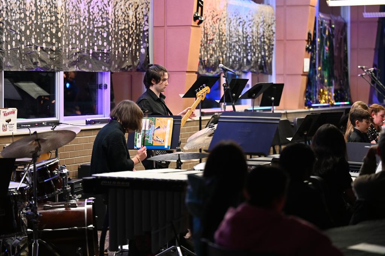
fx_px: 1058
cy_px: 128
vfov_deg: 13.8
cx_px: 192
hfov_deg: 20.6
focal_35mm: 99
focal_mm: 99
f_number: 2.8
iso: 2000
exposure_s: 1/125
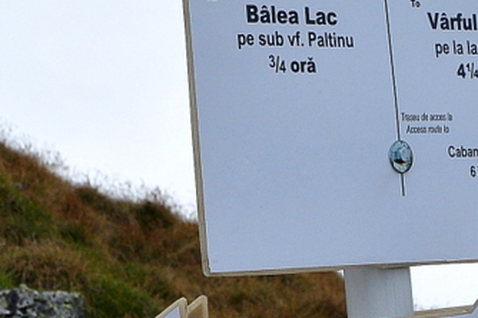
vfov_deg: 5.6
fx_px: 3221
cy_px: 141
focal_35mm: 243
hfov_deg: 8.5
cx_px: 374
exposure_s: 1/500
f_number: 11
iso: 400
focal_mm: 45
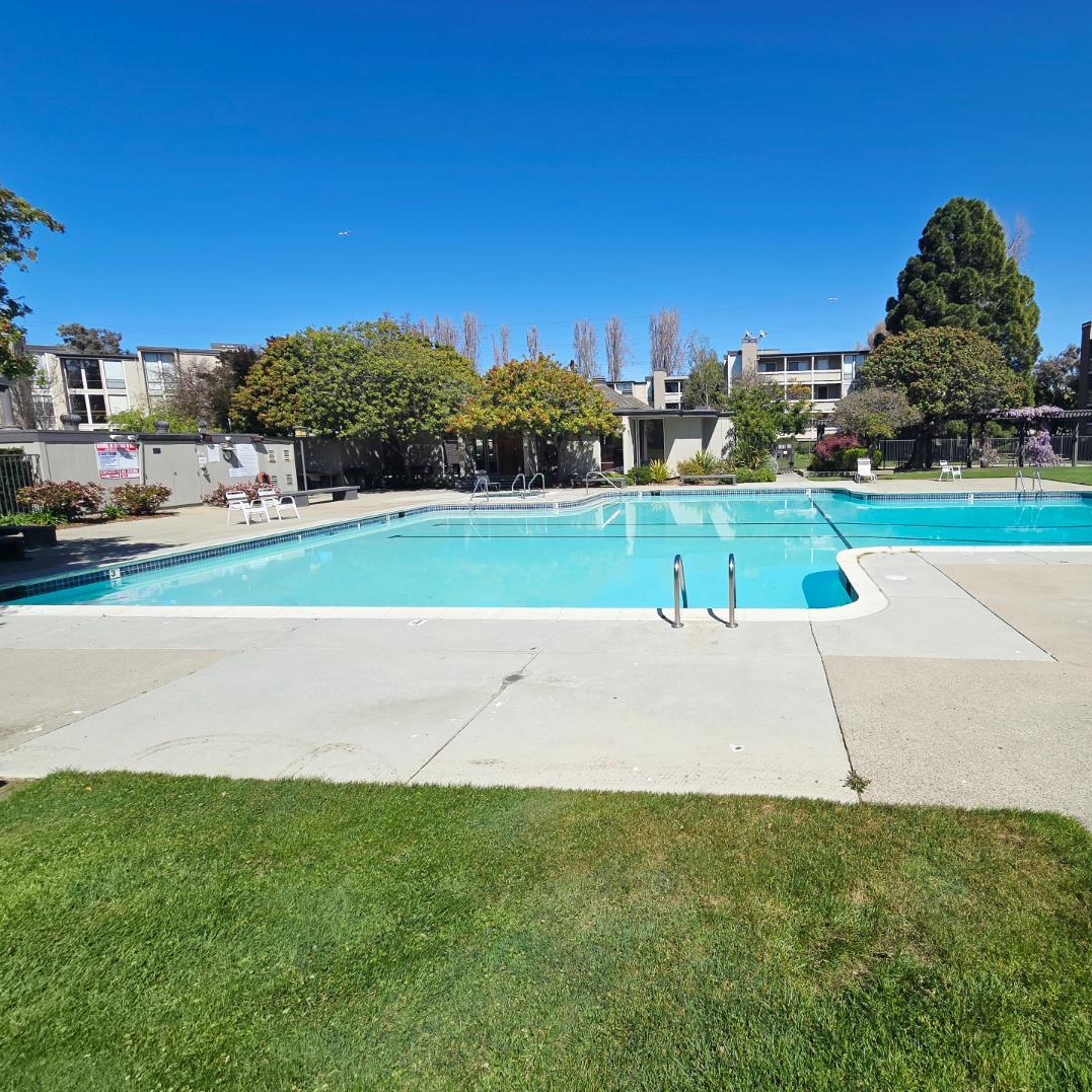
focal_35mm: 16
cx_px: 695
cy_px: 537
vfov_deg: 87.4
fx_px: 571
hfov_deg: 85.4
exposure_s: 1/3436
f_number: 2.2
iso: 50
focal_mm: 2.2
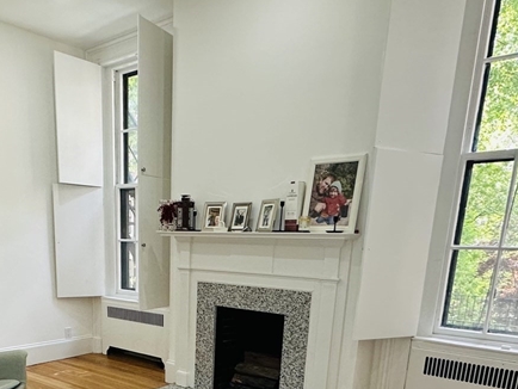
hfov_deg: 54.4
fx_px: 494
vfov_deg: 38.7
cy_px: 377
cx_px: 179
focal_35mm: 33
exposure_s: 1/120
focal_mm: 2.22
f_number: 2.2
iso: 200
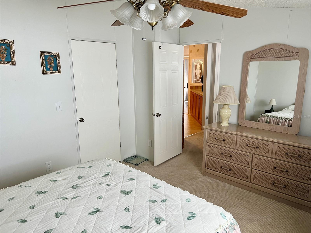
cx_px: 156
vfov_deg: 53.1
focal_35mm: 26
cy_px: 116
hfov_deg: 67.3
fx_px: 234
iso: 80
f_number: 1.5
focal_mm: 5.7
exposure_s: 1/60
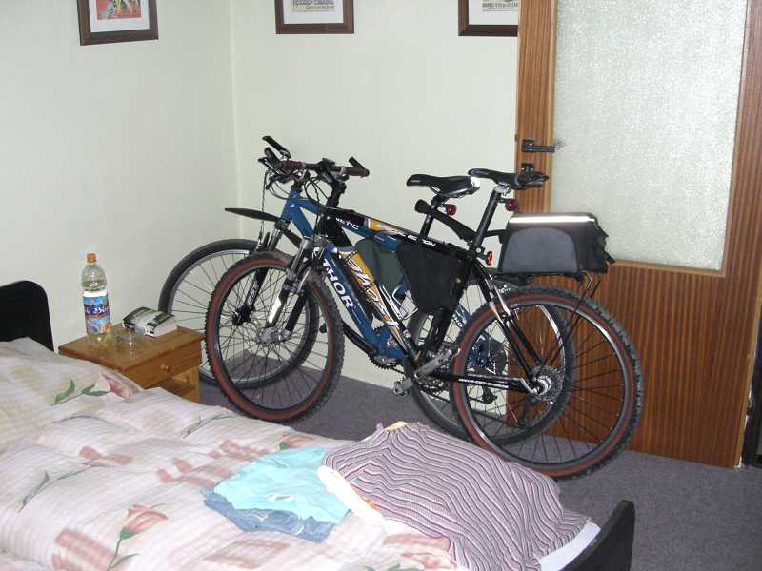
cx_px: 381
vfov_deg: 37.7
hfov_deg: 49.0
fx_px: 836
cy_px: 286
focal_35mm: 38
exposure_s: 1/60
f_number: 3.1
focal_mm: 6.3
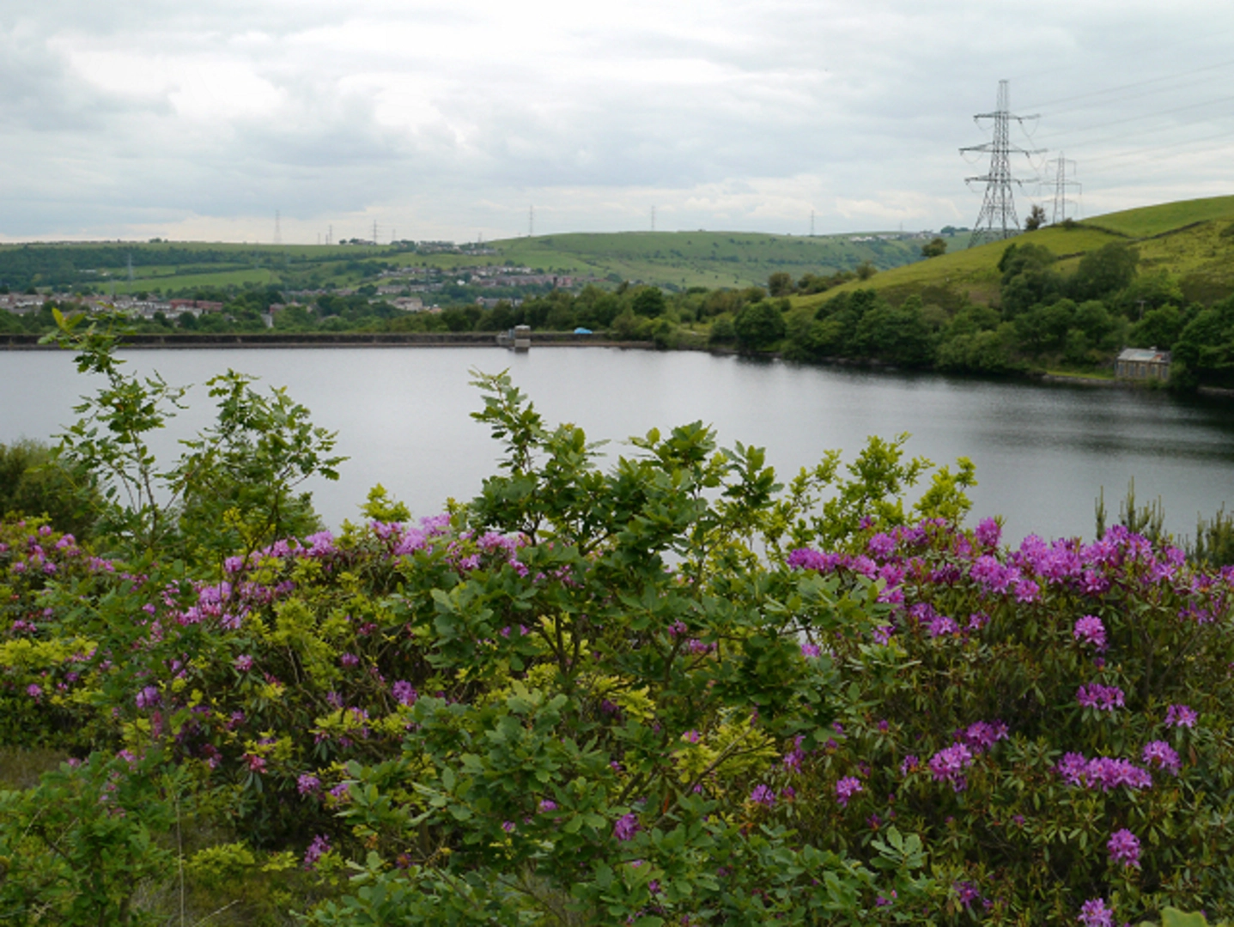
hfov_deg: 39.6
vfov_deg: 30.3
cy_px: 464
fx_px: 1712
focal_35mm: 48
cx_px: 617
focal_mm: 24
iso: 400
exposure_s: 1/160
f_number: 11
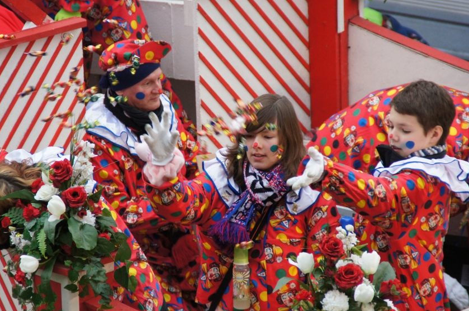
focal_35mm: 322
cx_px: 221
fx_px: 4189
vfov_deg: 4.3
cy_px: 158
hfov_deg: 6.4
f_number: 6.3
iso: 1600
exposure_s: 1/160
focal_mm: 200
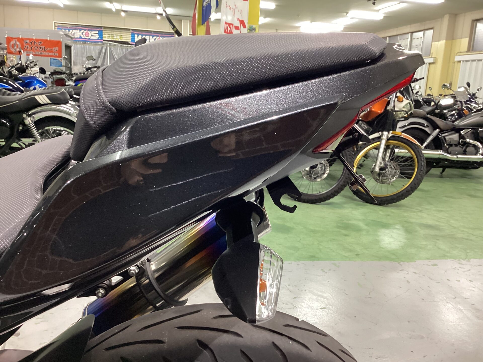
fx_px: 433
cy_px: 181
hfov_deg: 58.4
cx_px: 242
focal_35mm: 31
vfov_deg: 45.4
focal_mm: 3.3
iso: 250
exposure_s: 1/40
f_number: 2.4
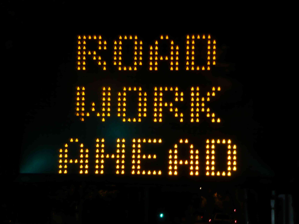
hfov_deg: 17.6
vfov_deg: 13.2
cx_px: 150
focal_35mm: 112
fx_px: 967
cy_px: 112
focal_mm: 18.4
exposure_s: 1/8
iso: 200
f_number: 4.7
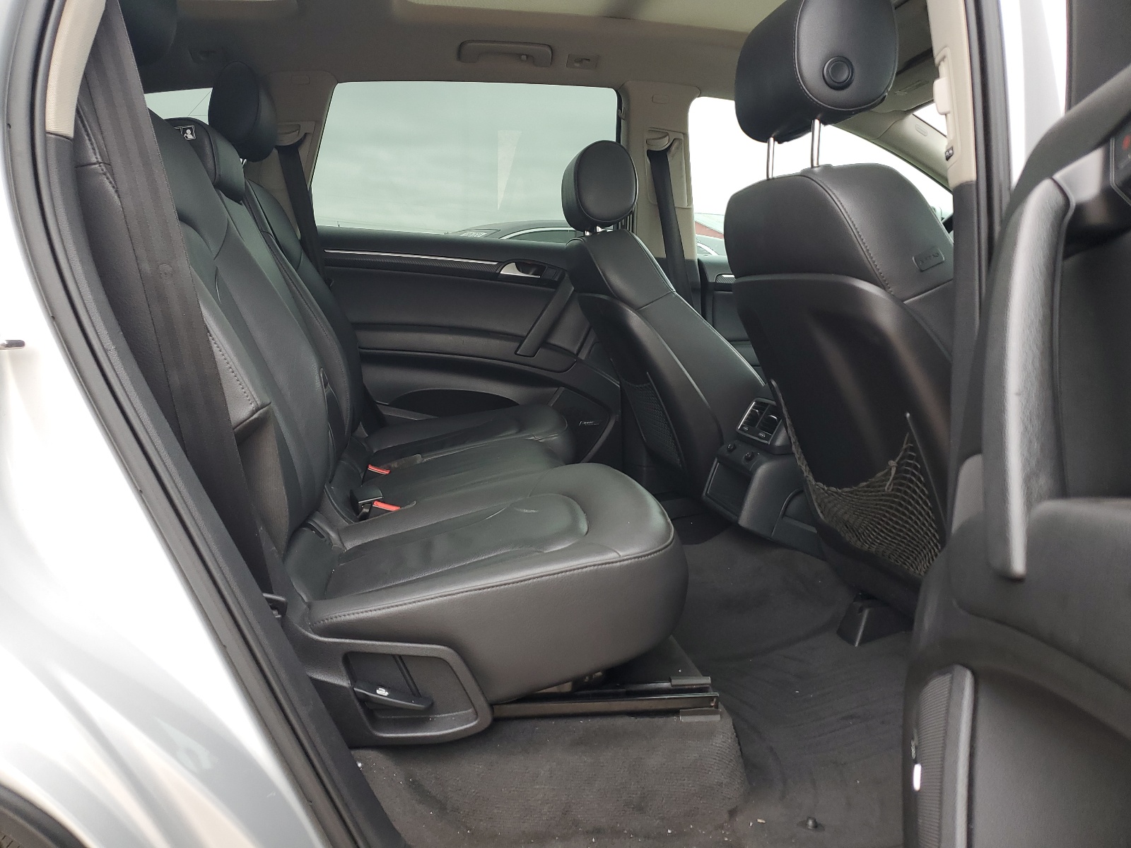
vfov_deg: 53.1
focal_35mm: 26
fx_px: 849
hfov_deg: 67.3
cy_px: 424
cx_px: 566
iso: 55
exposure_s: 1/120
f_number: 1.5
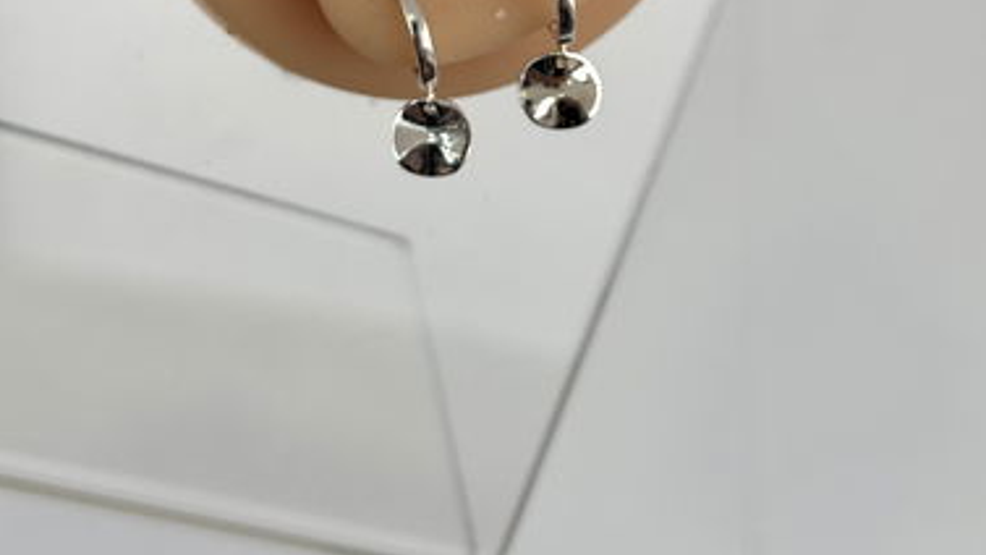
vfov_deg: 15.7
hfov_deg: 28.6
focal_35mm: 74
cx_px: 479
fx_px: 1935
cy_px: -106
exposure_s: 1/100
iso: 80
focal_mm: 6.76
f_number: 1.78
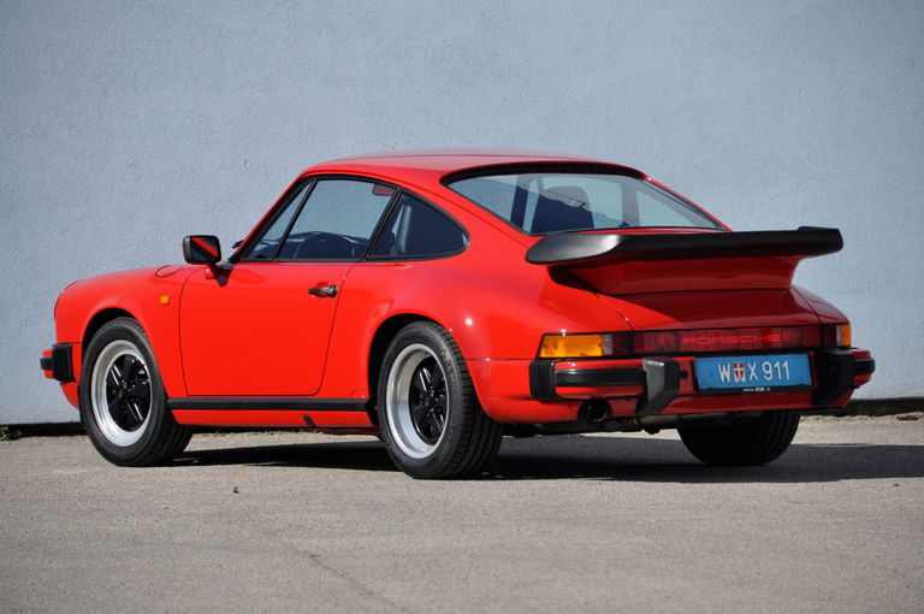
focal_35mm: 218
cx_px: 462
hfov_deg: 9.5
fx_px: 5575
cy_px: 307
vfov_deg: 6.3
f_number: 6
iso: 500
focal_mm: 145
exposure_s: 1/1000
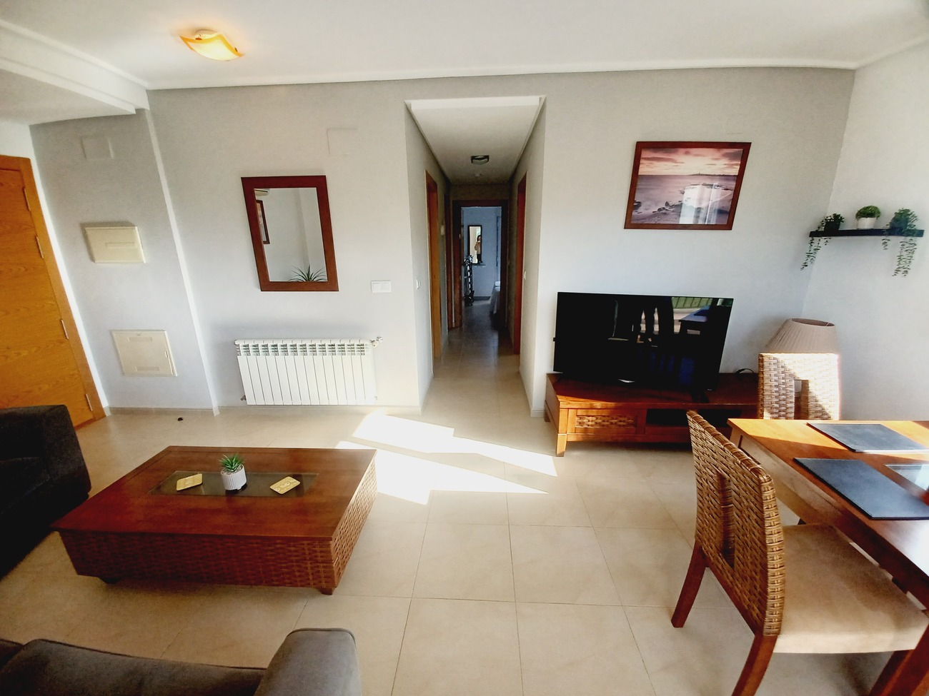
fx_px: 349
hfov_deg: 106.2
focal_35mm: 13
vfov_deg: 89.9
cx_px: 464
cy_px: 348
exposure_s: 1/100
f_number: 2.2
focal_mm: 1.42
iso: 40
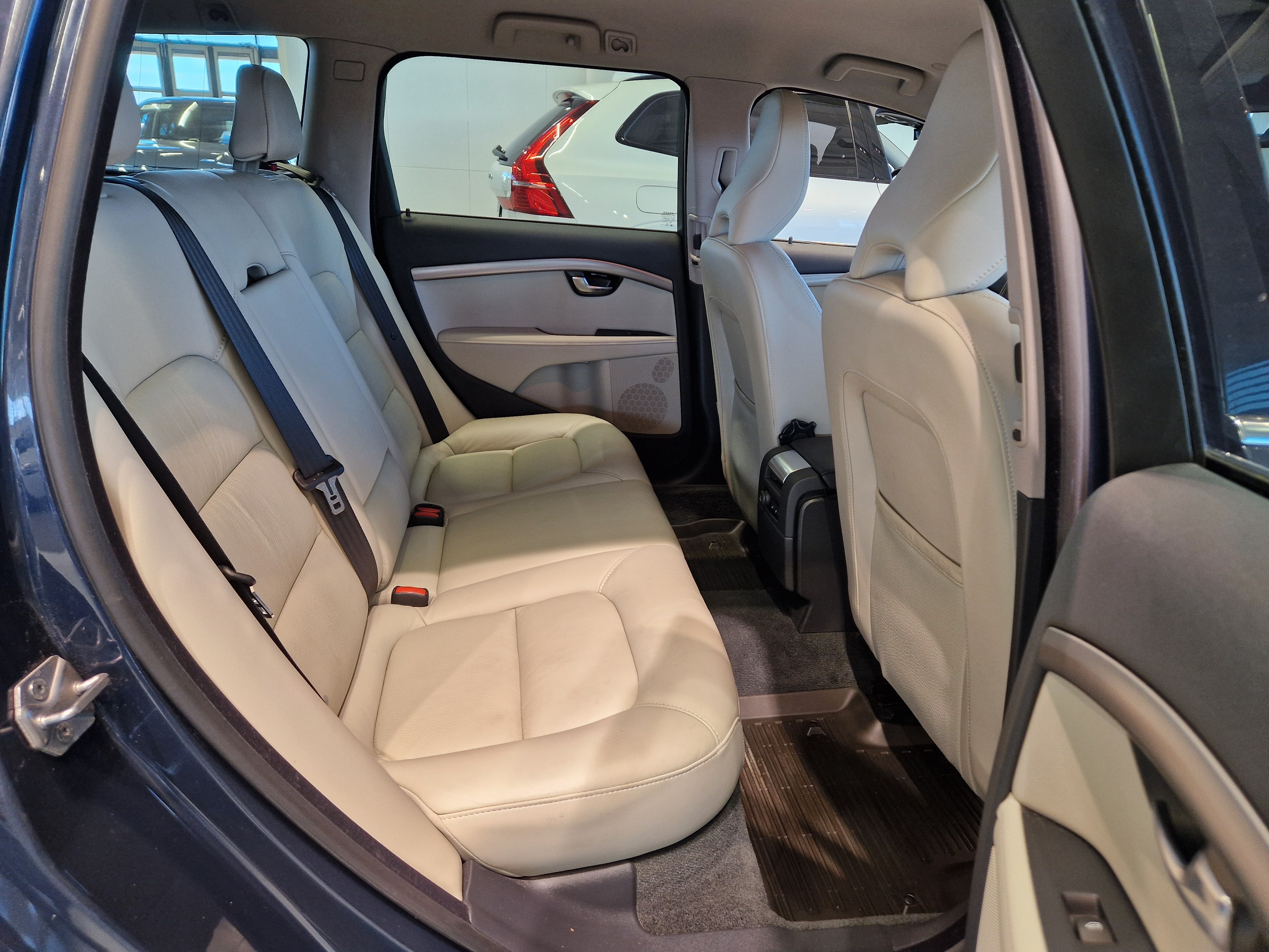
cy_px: 476
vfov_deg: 58.9
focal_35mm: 23
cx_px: 634
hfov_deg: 73.9
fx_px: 843
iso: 125
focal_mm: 5.4
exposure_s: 1/100
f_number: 1.8
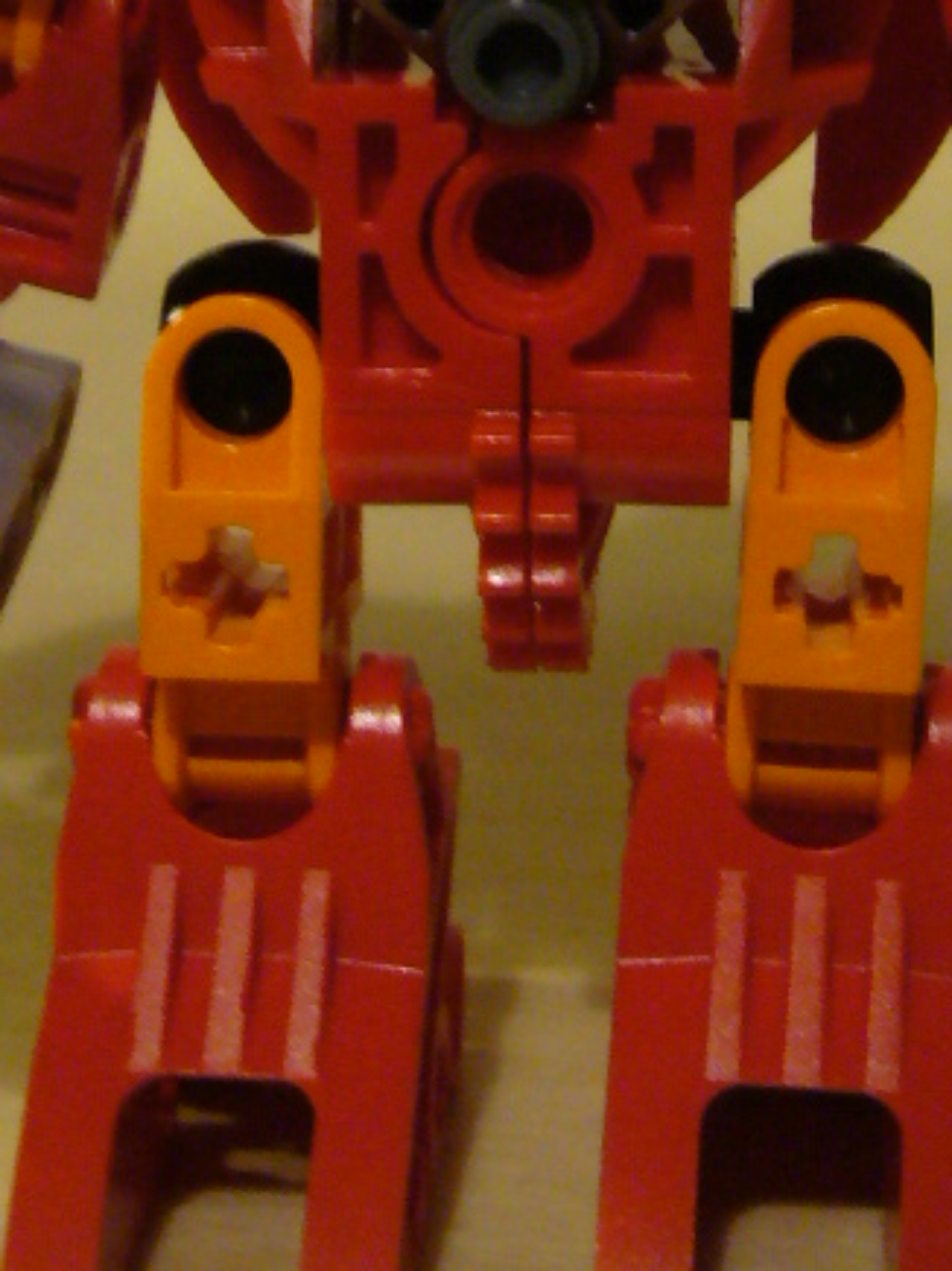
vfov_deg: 18.7
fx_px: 3779
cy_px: 56
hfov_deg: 14.4
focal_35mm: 103
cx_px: 572
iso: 200
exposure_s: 1/6
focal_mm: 5.8
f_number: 2.8
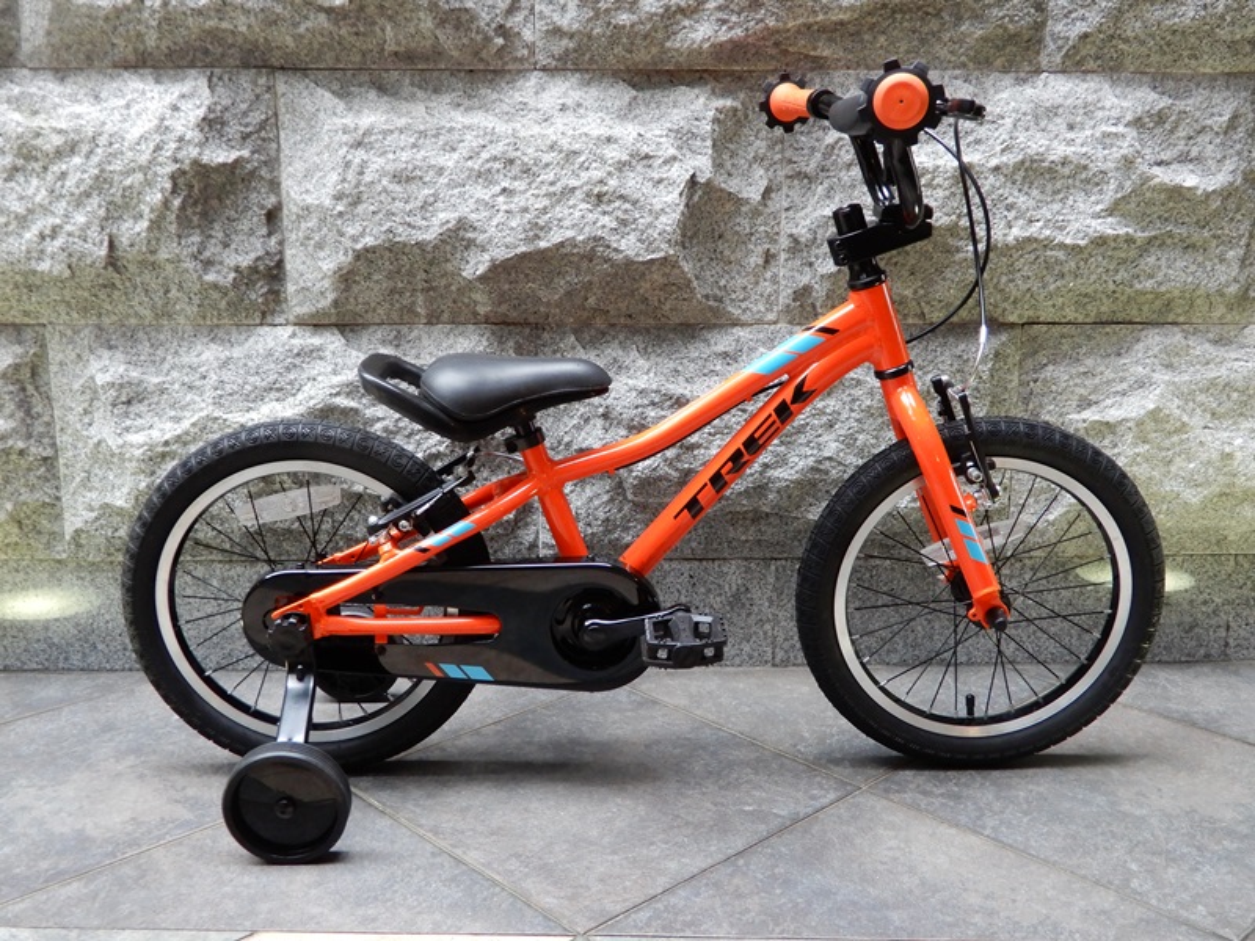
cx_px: 628
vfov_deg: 37.7
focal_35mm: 38
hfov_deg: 49.0
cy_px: 470
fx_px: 1378
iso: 400
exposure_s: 1/10
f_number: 4
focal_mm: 6.8
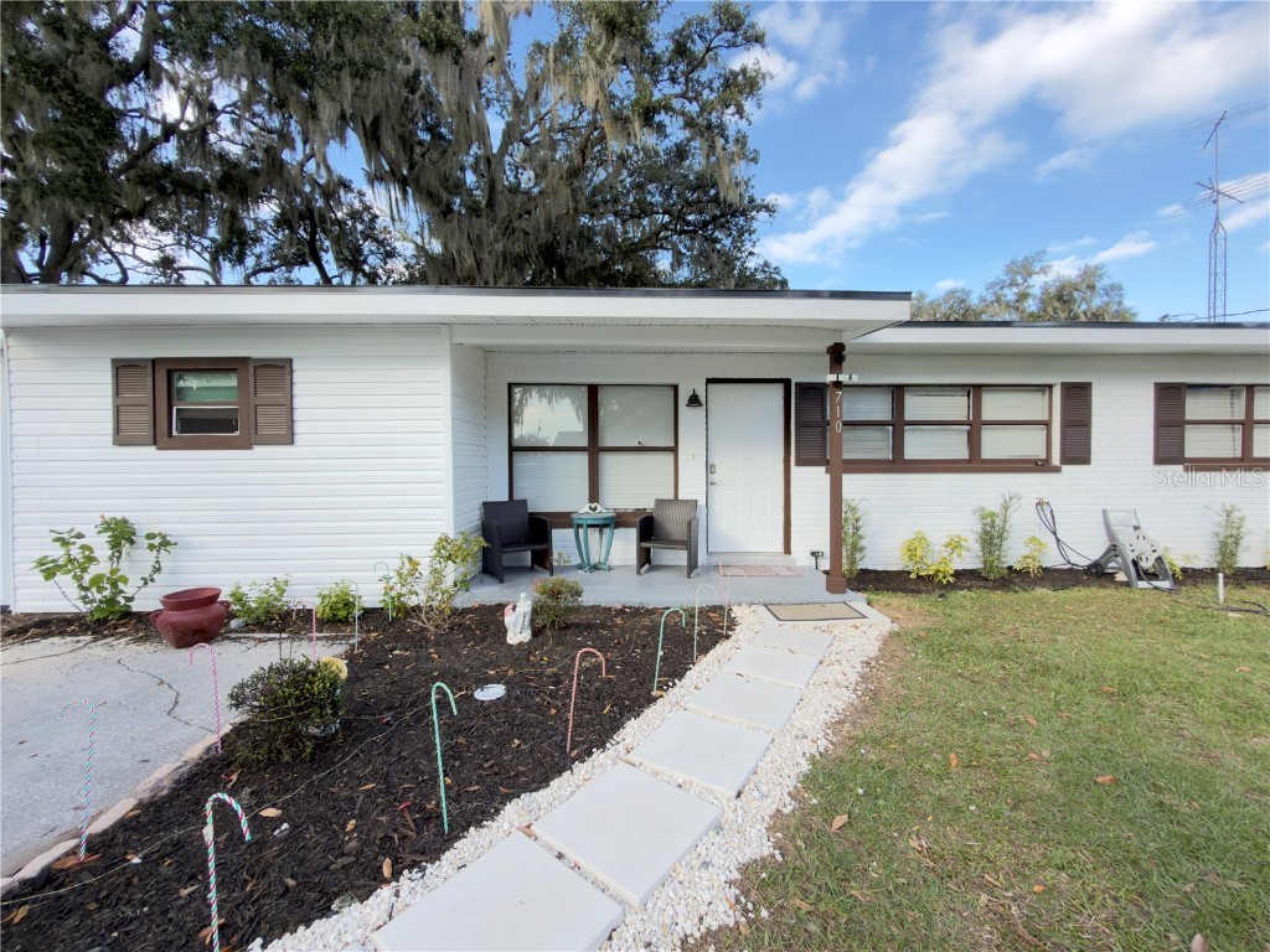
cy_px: 476
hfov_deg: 102.1
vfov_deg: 85.7
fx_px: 514
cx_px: 635
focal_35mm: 14
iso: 50
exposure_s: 1/194
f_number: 2.2
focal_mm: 2.22
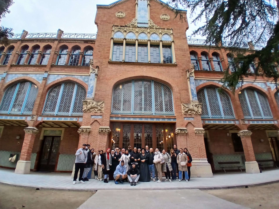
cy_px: 104
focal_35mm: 17
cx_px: 140
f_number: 2.2
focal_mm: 1.4
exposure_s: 1/159
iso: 50
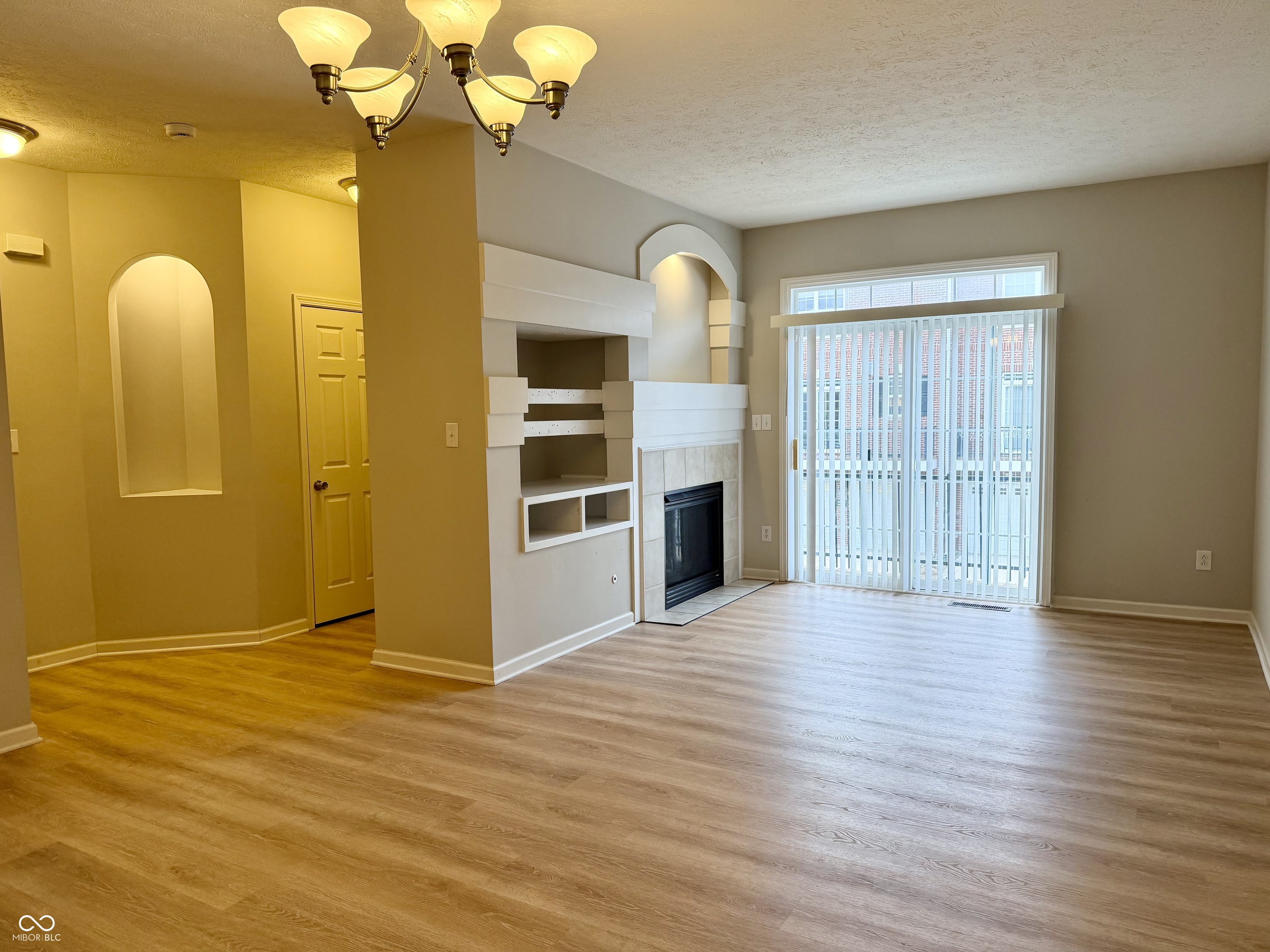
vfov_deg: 56.8
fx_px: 881
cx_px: 635
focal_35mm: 24
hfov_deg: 71.6
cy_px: 476
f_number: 1.78
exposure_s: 1/178
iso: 80
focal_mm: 6.76
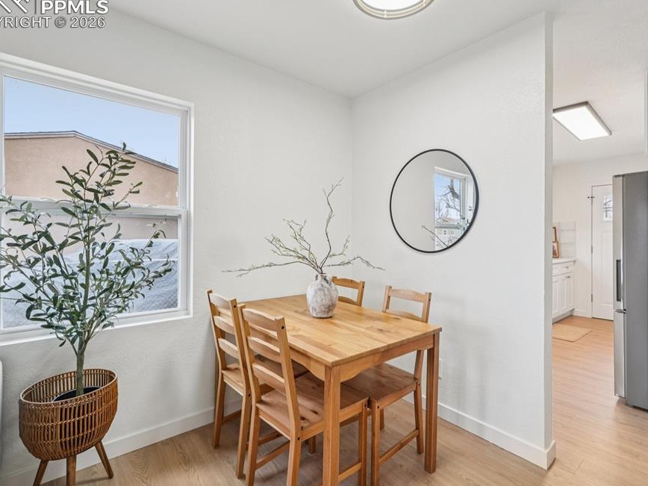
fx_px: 318
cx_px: 341
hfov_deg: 90.9
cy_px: 241
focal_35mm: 17
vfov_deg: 74.7
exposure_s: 1/6
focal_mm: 10
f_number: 8
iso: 800
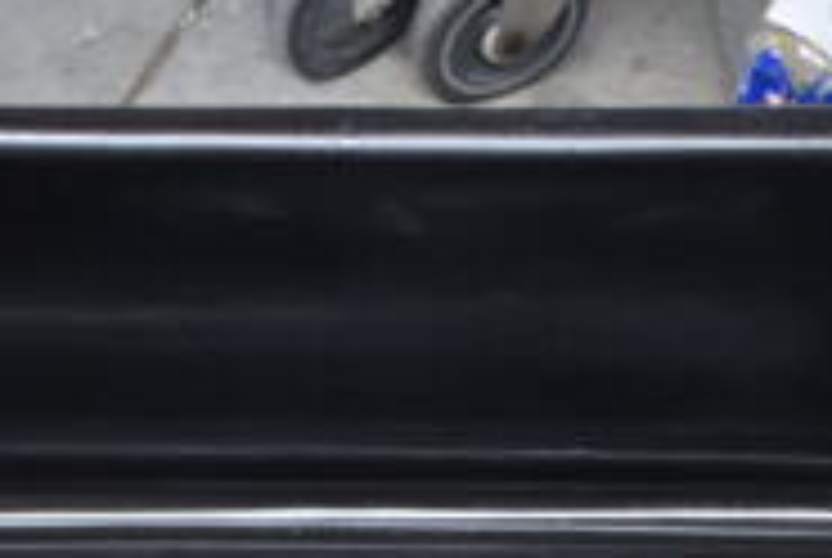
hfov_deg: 22.8
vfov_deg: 14.2
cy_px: 878
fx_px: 2060
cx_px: 328
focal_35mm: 89
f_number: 3.5
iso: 560
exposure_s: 1/30
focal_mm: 18
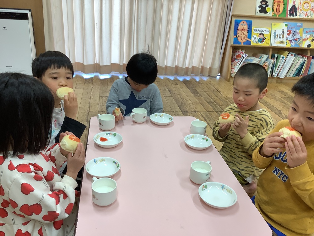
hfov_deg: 58.4
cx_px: 157
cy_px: 118
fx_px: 281
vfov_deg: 45.4
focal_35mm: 31
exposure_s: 1/60
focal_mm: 3.3
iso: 80
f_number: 2.4
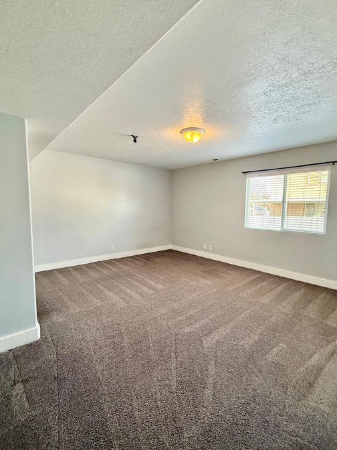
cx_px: 173
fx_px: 208
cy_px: 228
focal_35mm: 16
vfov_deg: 94.5
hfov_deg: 78.1
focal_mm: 2.22
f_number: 2.2
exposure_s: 1/99
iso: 320
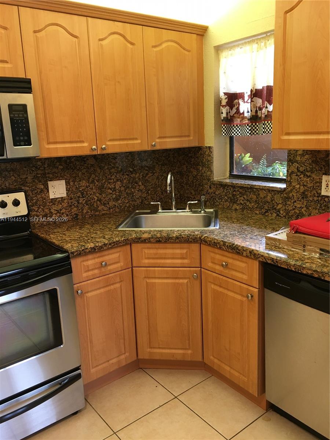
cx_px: 165
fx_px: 369
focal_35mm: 29
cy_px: 220
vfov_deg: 61.7
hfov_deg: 48.2
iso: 40
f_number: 2.2
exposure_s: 1/15
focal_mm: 4.15
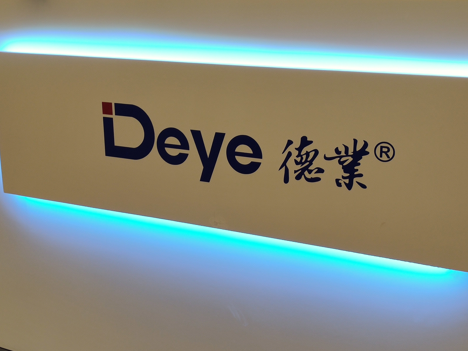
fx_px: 676
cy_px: 178
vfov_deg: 29.1
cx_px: 243
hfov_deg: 38.2
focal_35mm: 50
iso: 120
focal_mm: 4.75
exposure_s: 1/100
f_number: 1.75
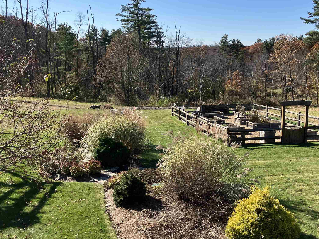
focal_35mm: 41
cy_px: 104
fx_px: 378
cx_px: 205
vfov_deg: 35.1
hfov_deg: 45.3
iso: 32
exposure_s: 1/1499
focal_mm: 3.99
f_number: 1.8
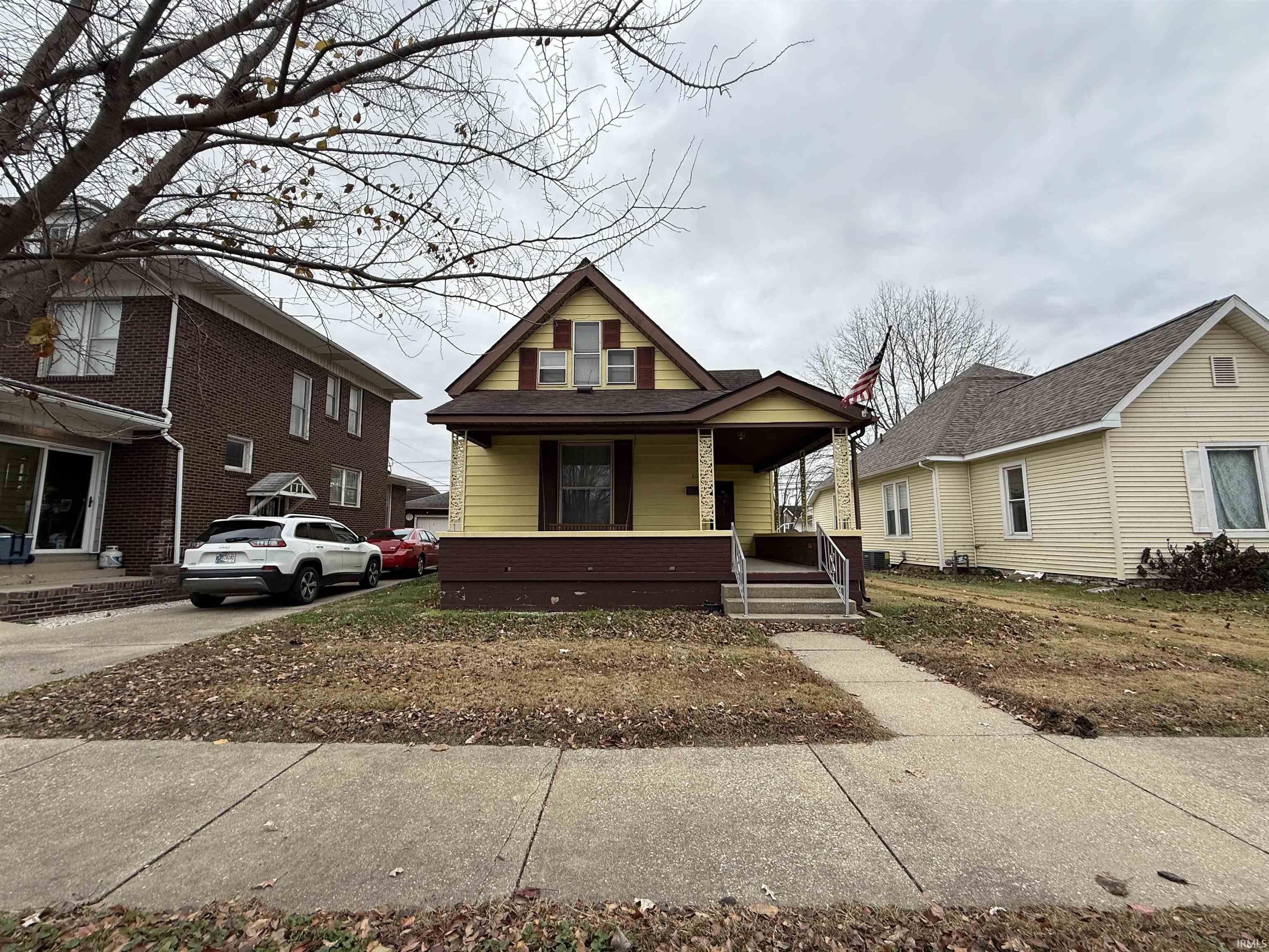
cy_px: 476
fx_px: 513
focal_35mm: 14
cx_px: 634
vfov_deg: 85.7
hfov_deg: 102.1
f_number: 2.2
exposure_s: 1/498
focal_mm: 2.22
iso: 50
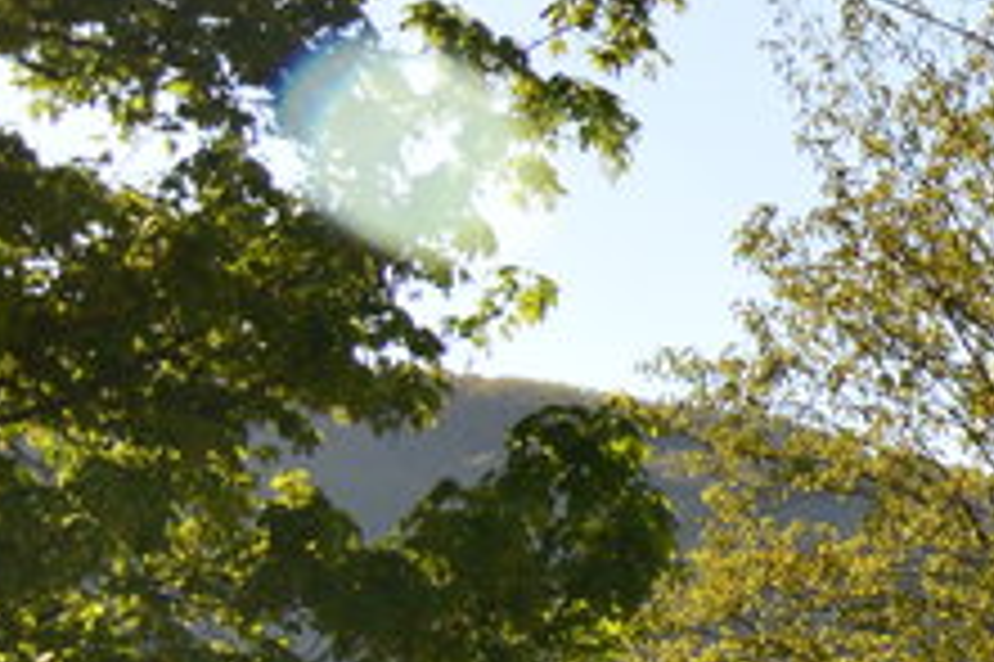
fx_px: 4710
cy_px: 1488
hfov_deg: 10.0
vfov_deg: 7.6
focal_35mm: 171
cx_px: 2627
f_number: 5.6
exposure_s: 1/800
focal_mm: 21
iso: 200
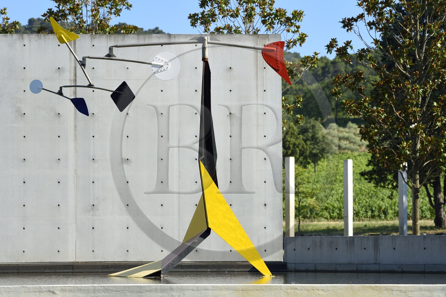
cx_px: 223
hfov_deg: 14.2
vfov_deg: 9.5
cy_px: 148
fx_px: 1796
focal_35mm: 145
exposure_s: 1/500
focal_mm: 145
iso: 200
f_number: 7.1
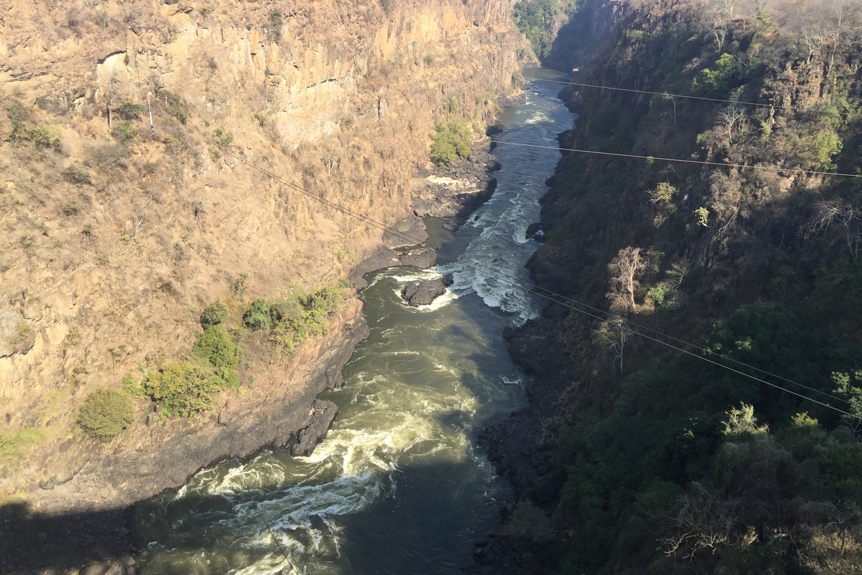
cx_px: 437
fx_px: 742
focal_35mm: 31
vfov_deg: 42.3
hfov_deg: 60.3
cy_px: 284
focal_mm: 4.15
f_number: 2.2
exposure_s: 1/719
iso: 32
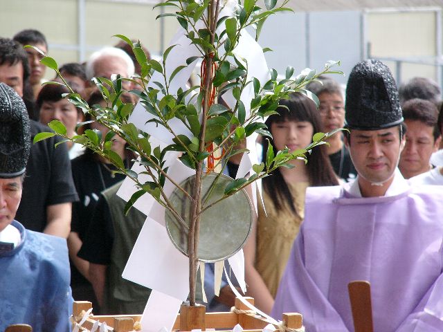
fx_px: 3174
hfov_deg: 8.0
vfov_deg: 6.0
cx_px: 222
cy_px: 166
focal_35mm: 248
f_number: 2.8
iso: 100
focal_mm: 41.3
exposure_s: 1/1000
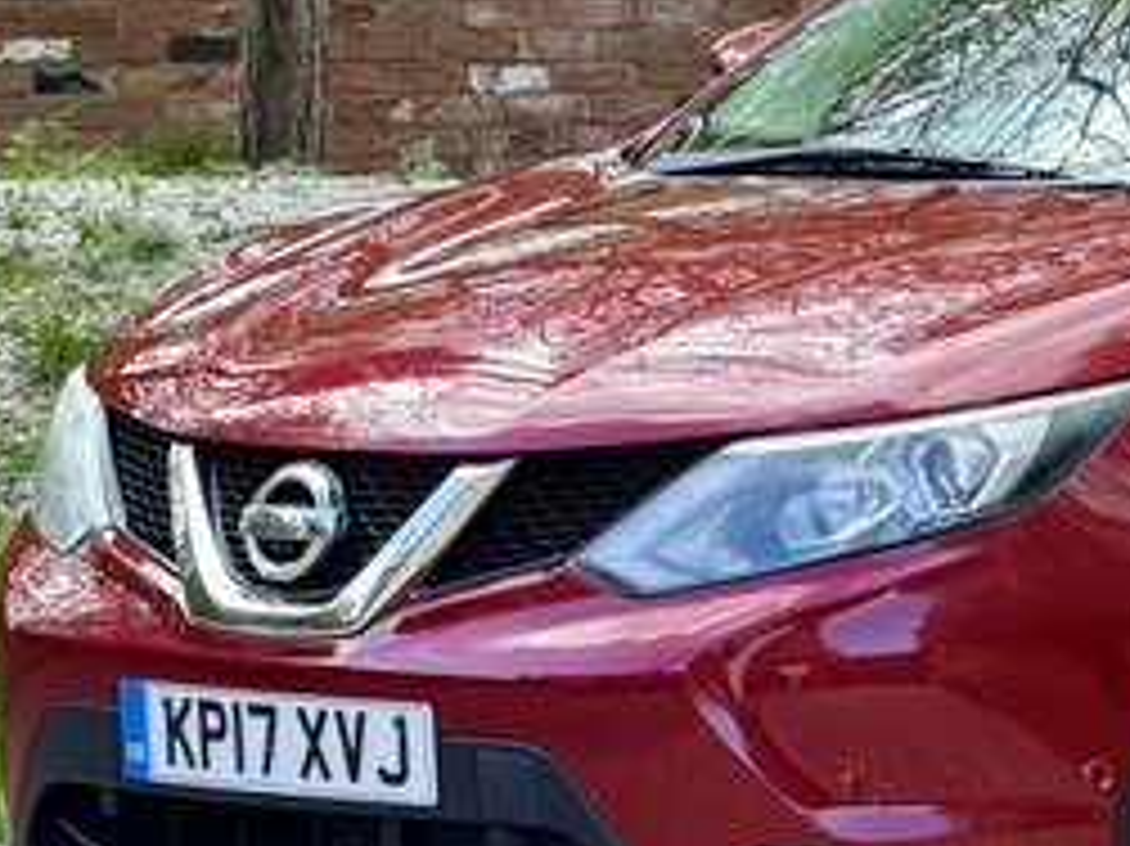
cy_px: 513
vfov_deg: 4.7
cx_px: 1522
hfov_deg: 6.2
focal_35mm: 319
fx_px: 10408
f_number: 2.8
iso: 50
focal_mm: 16.89
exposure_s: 1/182
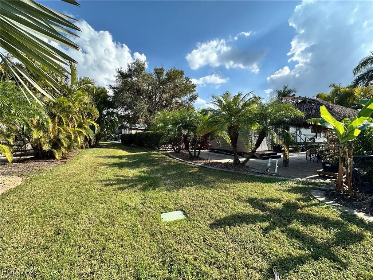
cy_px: 140
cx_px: 186
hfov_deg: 102.1
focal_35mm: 14
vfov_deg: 85.7
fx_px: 151
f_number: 2.2
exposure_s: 1/629
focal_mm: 2.22
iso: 40
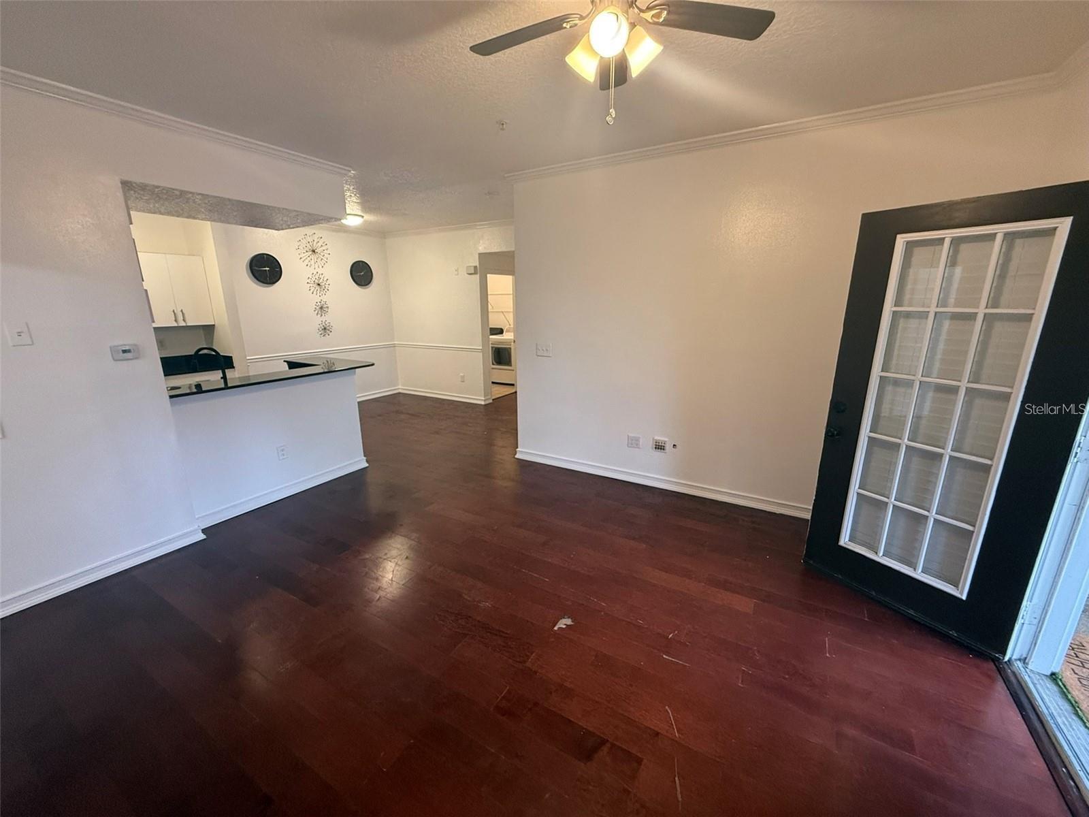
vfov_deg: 85.7
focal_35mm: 14
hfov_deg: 102.1
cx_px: 544
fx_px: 440
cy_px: 408
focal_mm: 2.22
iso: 200
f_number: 2.2
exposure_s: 1/60
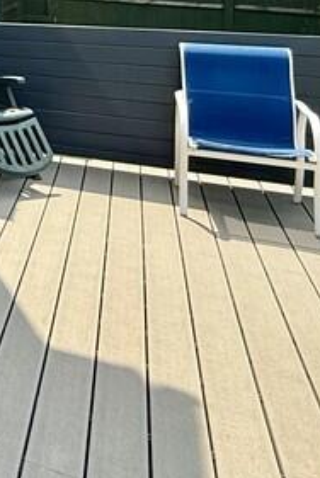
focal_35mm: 53
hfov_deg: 17.4
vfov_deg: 33.3
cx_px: -337
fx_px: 705
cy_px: -31
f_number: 2.2
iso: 64
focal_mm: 2.22
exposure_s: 1/914
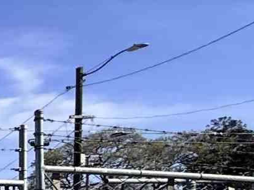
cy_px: 352
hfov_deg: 11.4
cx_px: -502
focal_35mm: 105
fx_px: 770
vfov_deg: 12.7
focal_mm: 2.22
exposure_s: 1/2237
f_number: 2.2
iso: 50
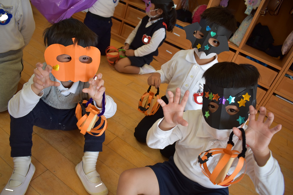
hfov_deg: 67.4
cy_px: 98
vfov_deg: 48.0
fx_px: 220
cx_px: 146
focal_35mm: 27
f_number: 3.5
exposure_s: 1/80
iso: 200
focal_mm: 18
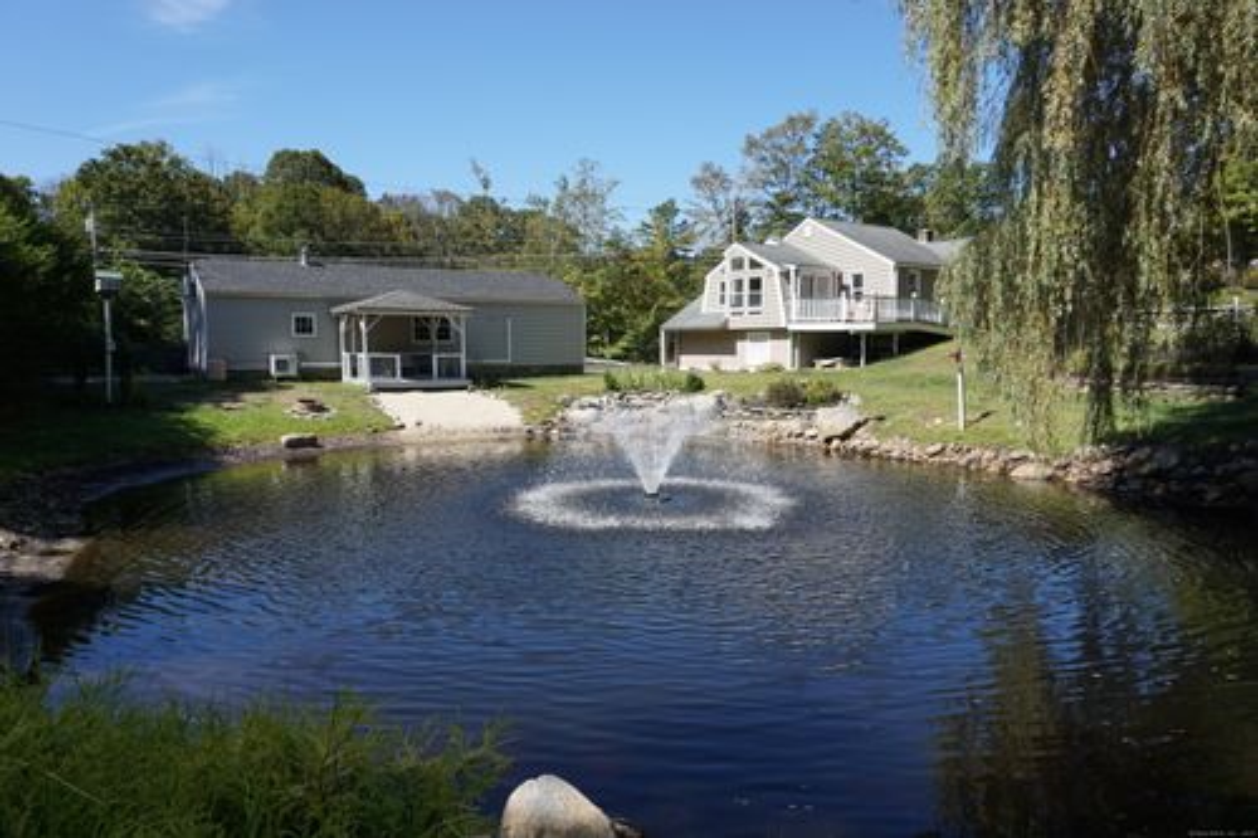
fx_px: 838
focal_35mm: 24
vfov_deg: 53.1
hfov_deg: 73.8
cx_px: 629
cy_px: 419
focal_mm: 16
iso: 100
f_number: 9
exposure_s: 1/160
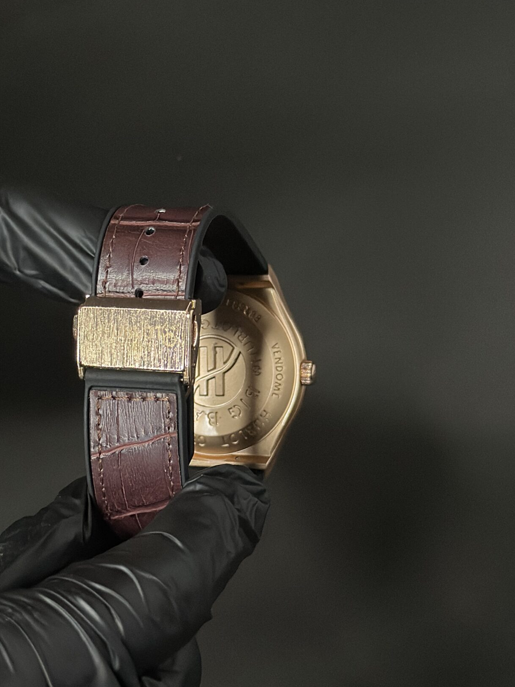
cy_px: 329
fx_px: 1507
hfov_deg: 19.3
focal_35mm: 76
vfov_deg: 25.7
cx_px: 169
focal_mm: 6.86
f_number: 1.78
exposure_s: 1/40
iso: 500
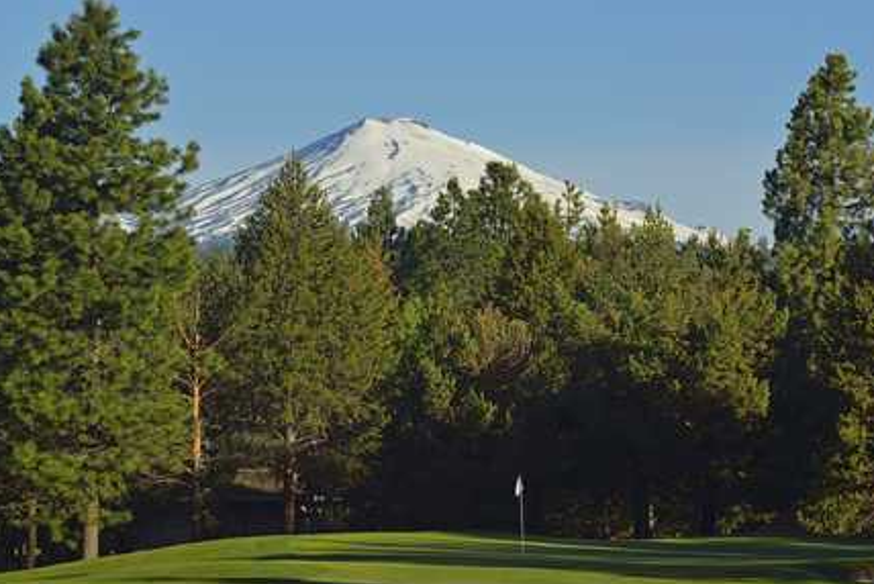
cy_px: 369
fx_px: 5806
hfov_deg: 8.6
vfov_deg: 5.8
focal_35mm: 239
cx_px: 480
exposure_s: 1/500
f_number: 11
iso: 250
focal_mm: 160
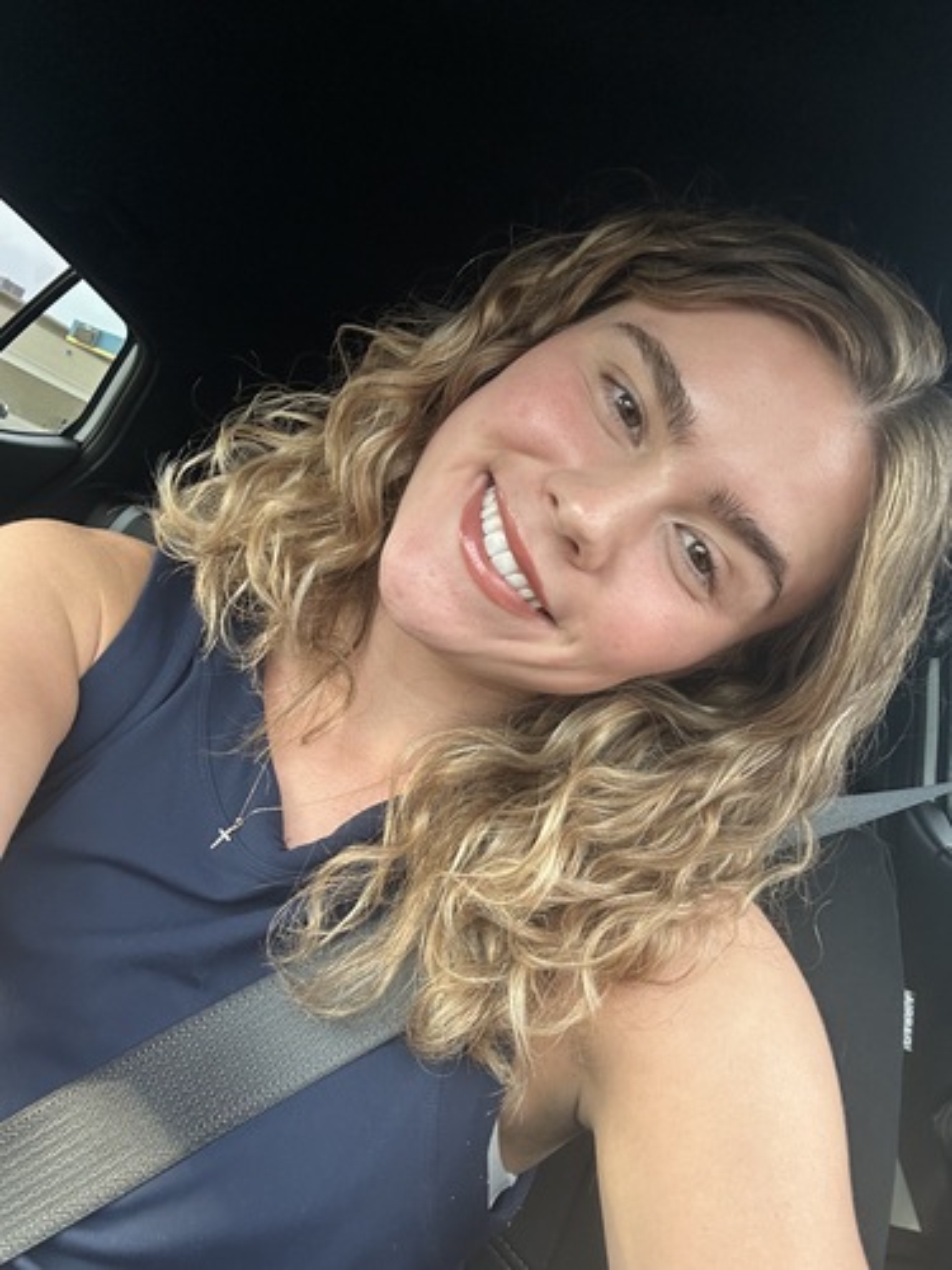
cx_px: 476
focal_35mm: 30
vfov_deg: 60.0
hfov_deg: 46.8
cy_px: 635
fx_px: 1100
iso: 80
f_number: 1.9
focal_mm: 2.69
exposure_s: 1/105
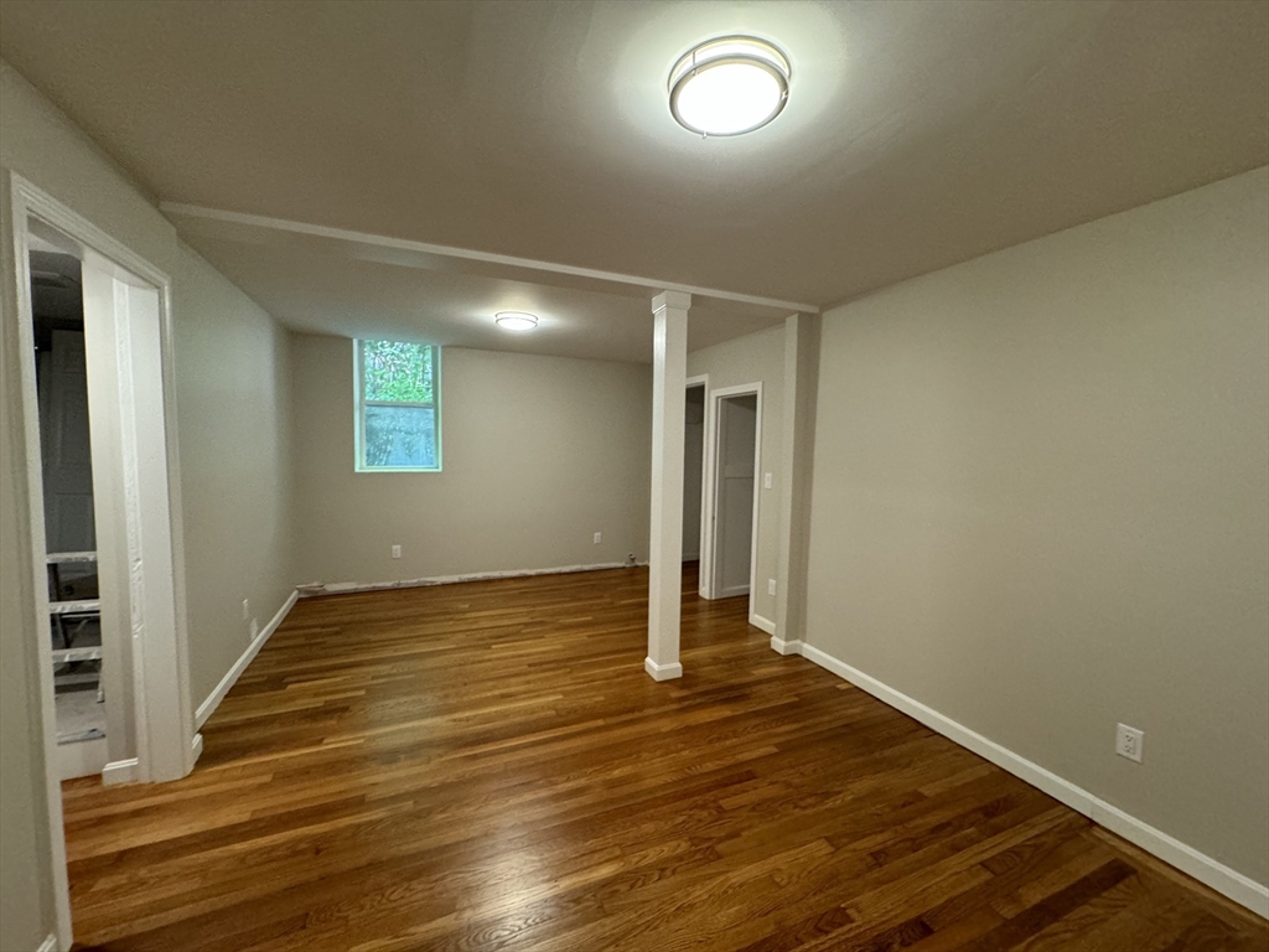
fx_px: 513
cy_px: 476
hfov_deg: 102.1
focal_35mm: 14
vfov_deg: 85.7
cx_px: 634
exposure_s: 1/60
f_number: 2.2
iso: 400
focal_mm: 2.22
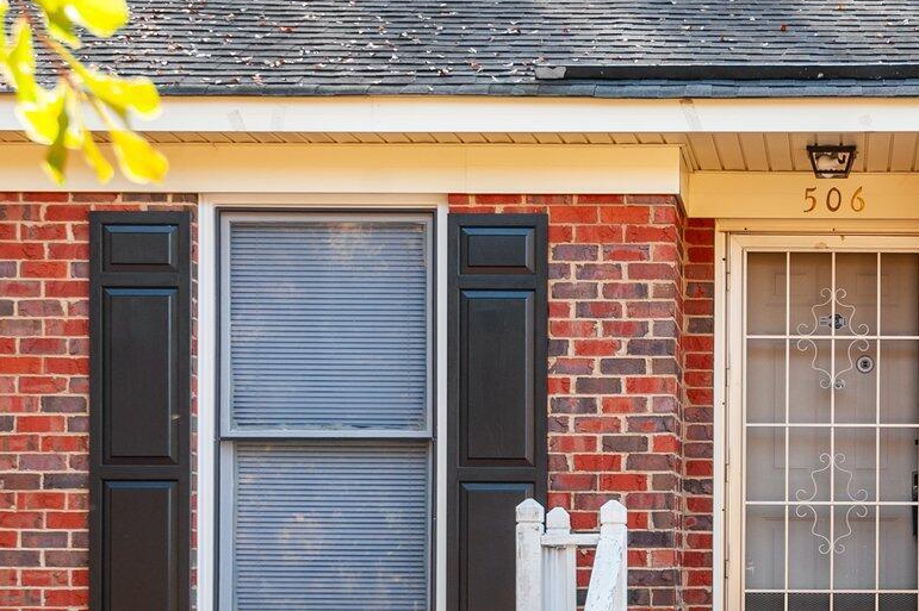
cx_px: 838
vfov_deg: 14.5
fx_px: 2372
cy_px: 609
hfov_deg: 21.4
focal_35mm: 93
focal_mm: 35
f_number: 5.6
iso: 400
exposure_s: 1/125
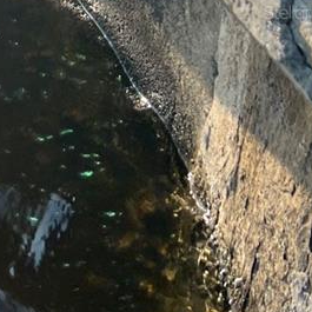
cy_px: 12
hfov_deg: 15.2
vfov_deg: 16.4
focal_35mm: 104
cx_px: -182
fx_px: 1061
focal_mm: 5.7
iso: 50
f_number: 1.5
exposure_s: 1/2695
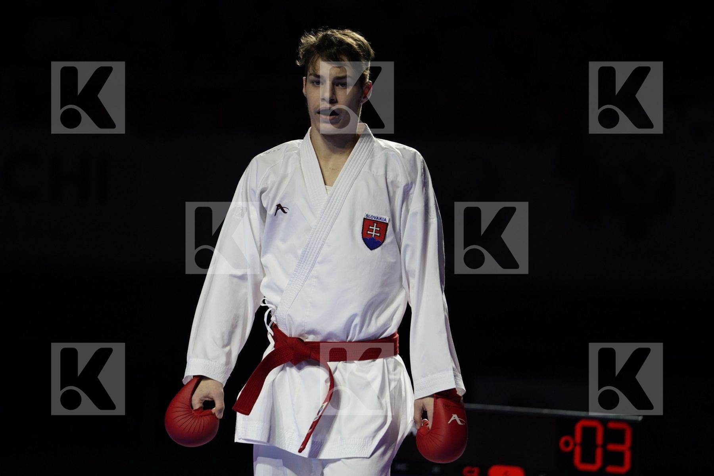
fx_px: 3966
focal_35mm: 200
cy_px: 238
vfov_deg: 6.9
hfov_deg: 10.3
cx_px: 357
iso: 1000
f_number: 2.8
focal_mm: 200
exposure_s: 1/1000
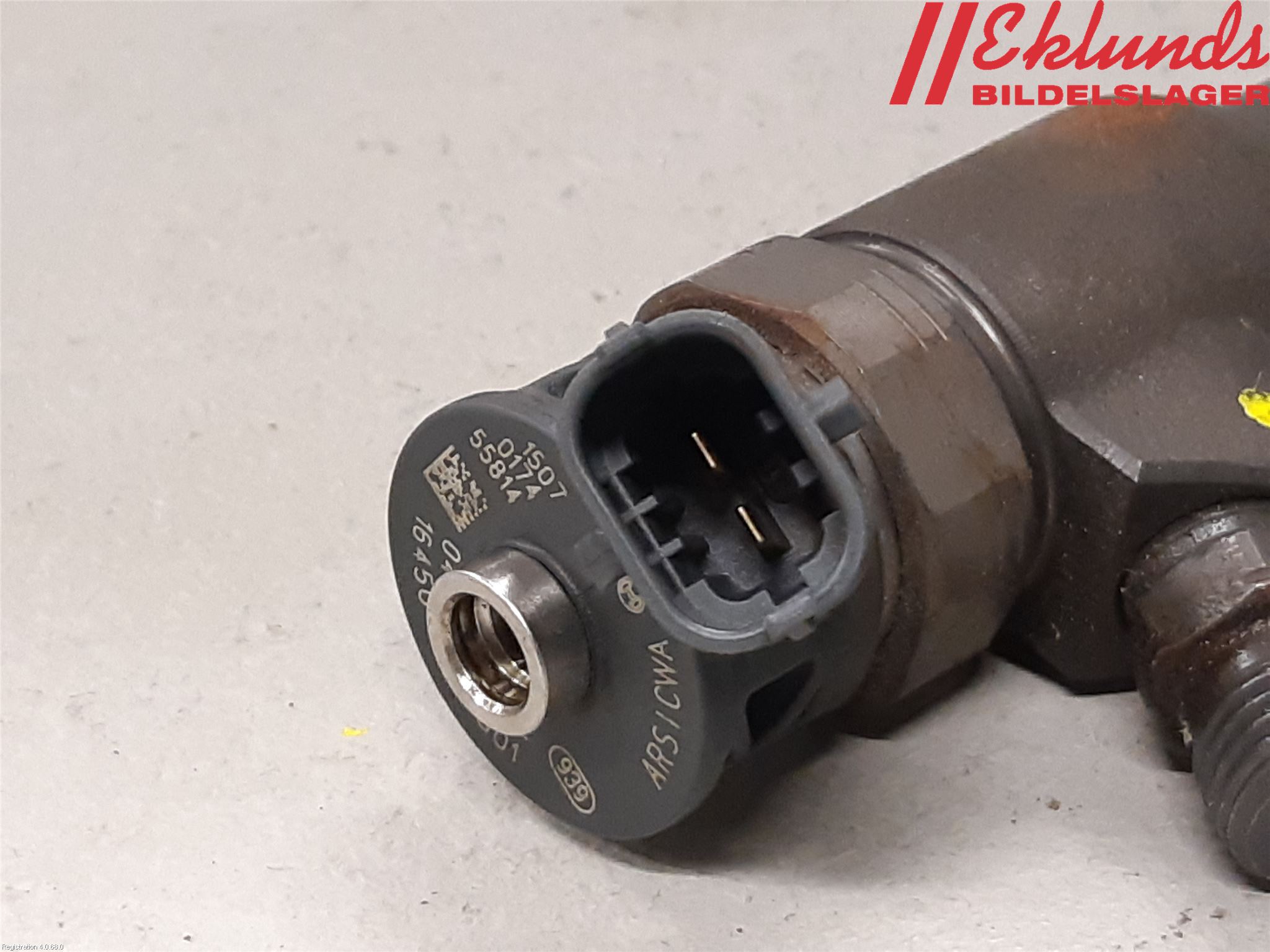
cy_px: 476
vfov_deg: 53.1
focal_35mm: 26
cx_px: 635
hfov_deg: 67.3
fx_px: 954
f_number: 1.7
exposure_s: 1/50
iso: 200
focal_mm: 3.93
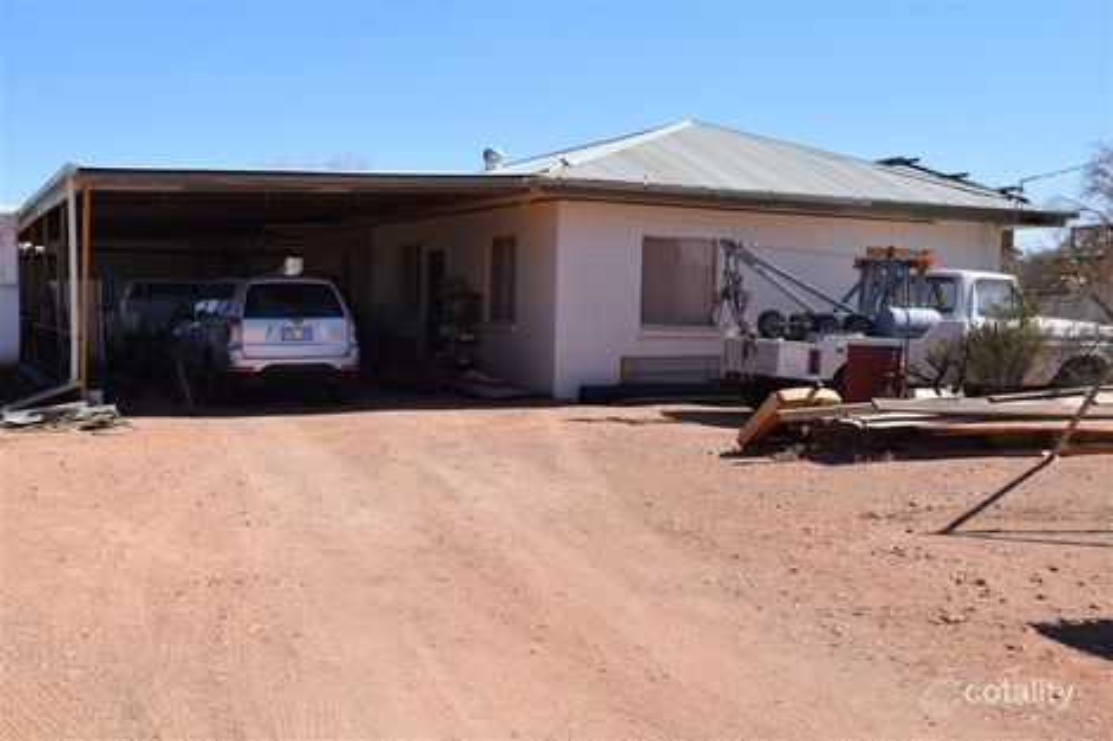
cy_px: 370
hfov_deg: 42.3
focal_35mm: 46
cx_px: 556
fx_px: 1437
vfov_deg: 28.9
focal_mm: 31
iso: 200
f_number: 9
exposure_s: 1/320
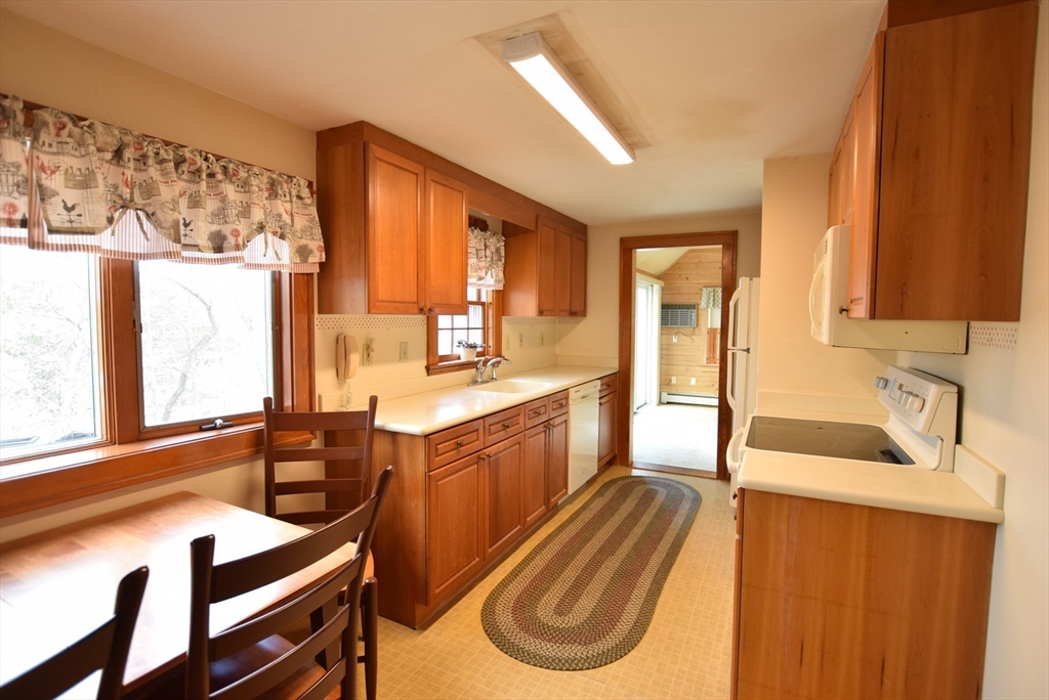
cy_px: 350
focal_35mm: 17
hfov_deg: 92.4
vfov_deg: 69.7
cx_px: 524
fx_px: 503
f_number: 3.5
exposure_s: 1/50
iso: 400
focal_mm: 11.5
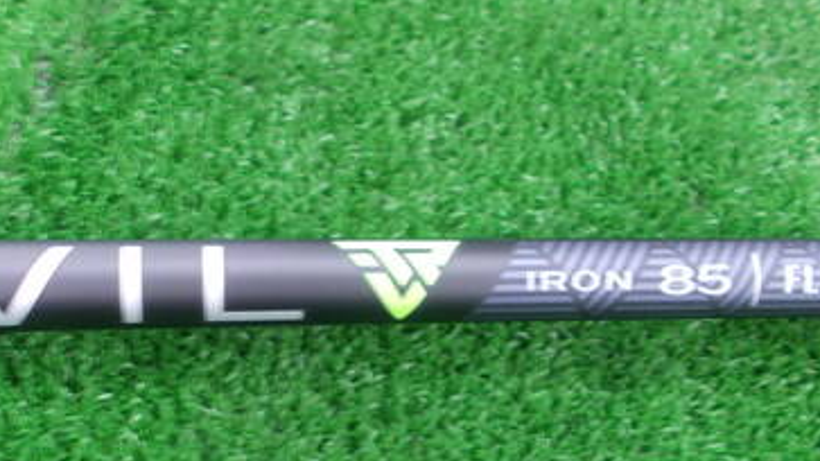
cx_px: 282
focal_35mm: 50
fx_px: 1087
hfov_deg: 40.9
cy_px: 321
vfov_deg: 23.8
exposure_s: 1/8
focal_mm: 4.6
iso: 200
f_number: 3.2
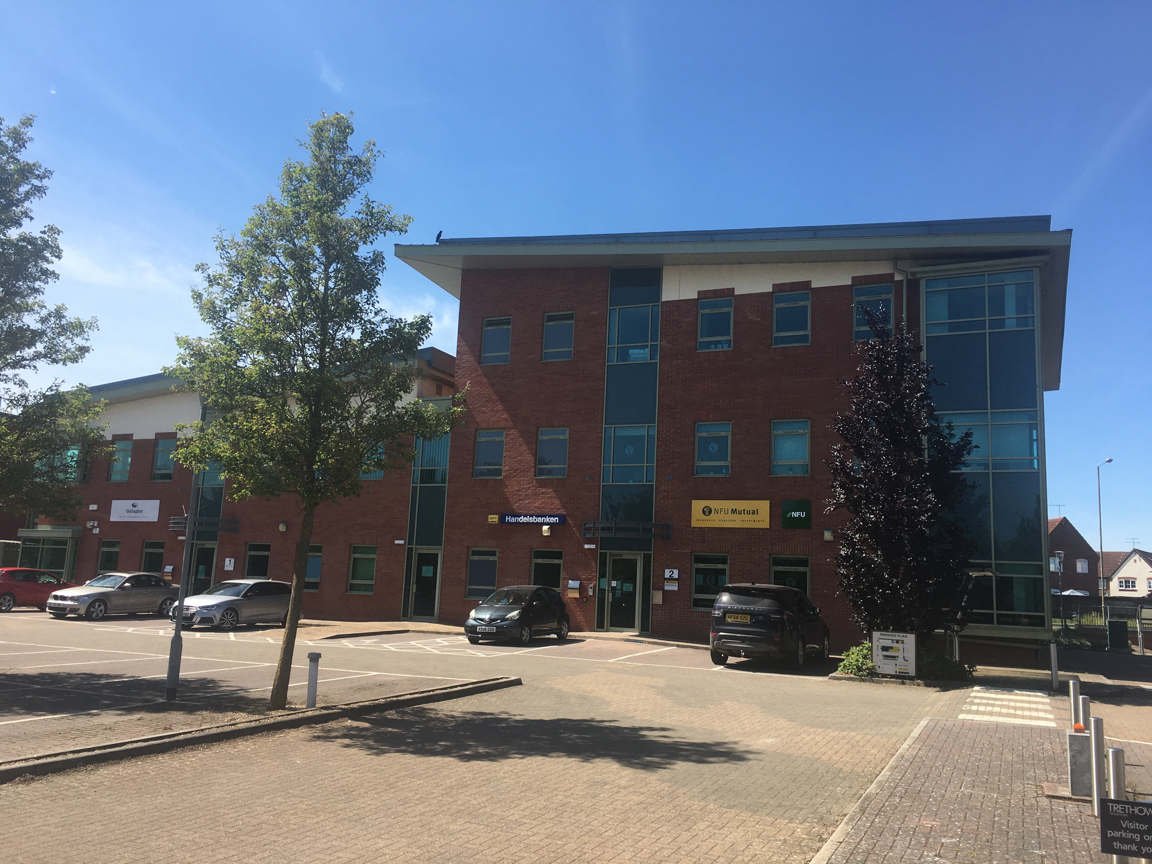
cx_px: 576
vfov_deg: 48.2
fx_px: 965
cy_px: 432
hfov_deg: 61.7
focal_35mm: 29
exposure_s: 1/1054
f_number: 2.2
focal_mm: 4.15
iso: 25
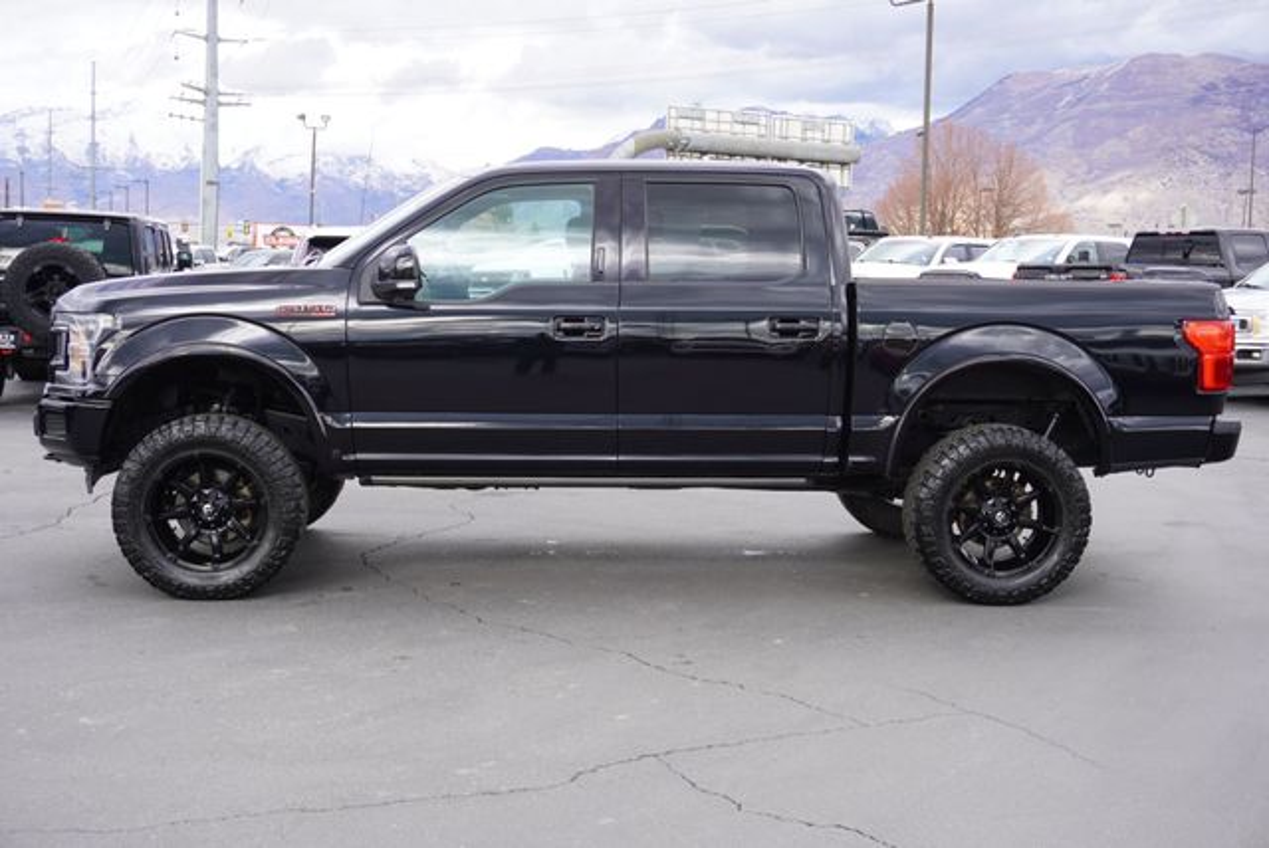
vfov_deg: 29.9
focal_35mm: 45
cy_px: 424
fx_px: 1588
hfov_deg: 43.6
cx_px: 634
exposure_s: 1/80
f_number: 5.6
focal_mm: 30
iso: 100
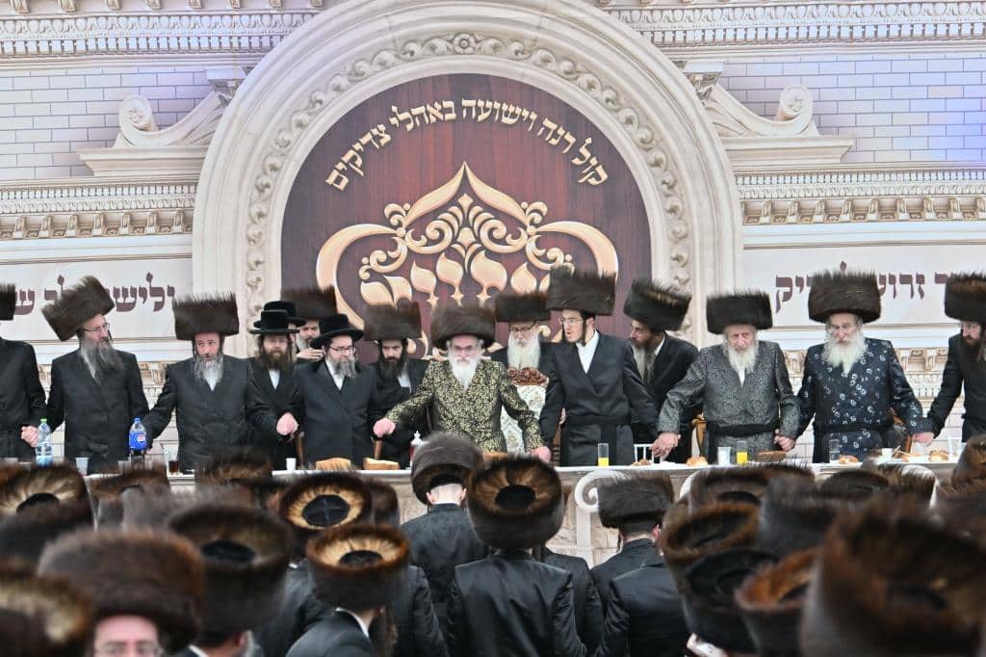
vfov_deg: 13.0
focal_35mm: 105
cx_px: 493
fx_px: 2875
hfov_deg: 19.5
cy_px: 328
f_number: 2.8
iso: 800
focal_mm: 70
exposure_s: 1/200
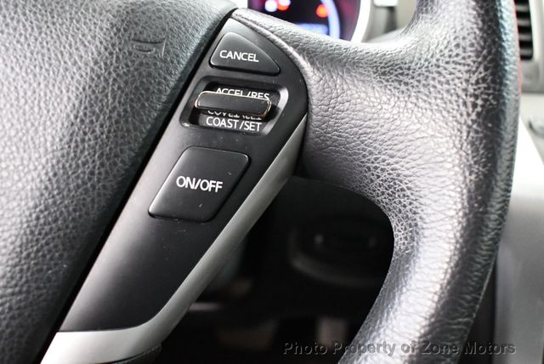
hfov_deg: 53.1
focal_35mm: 36
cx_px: 272
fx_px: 544
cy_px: 182
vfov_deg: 36.9
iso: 5600
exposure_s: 1/60
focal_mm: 18
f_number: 3.5
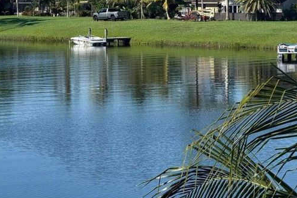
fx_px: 1386
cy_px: 2
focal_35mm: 168
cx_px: 148
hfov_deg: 12.2
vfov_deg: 8.1
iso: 50
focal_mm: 15.66
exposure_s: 1/1546
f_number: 2.8
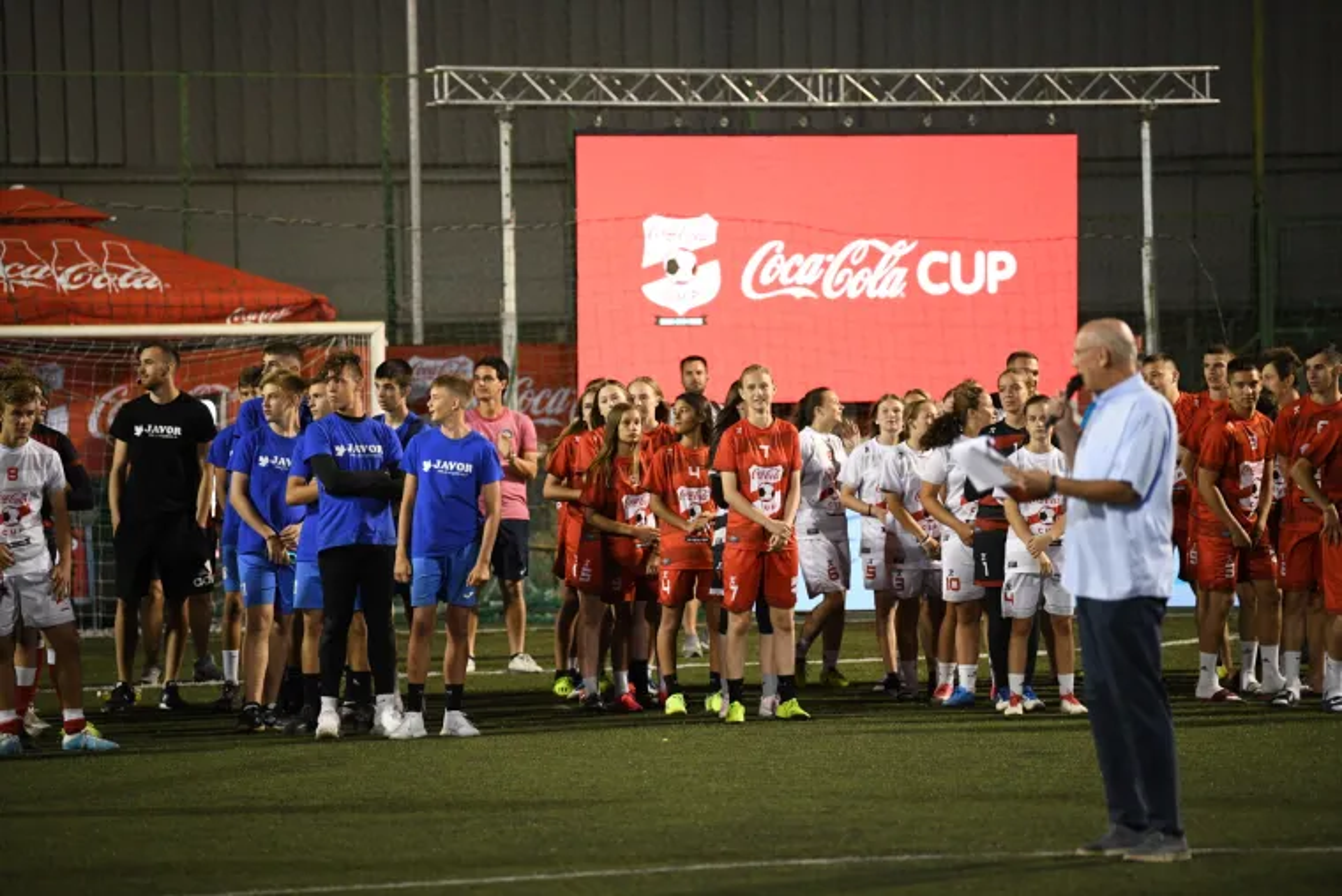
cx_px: 671
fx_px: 6524
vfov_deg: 7.8
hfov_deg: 11.7
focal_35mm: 175
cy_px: 448
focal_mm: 175
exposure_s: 1/160
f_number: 2.8
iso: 4000
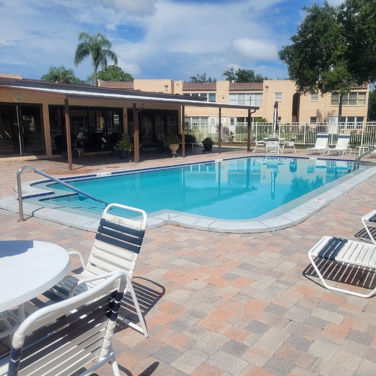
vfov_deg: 52.5
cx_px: 212
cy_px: 188
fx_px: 381
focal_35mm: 31
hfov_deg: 52.4
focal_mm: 5.4
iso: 40
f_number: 1.8
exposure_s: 1/4980
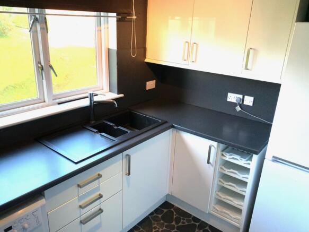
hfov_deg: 67.3
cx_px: 154
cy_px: 116
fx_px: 232
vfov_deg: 53.0
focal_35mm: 26
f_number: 1.8
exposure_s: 1/183
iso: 25
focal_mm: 4.25
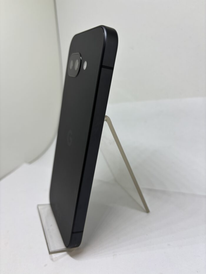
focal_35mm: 26
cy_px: 137
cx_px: 103
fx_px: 206
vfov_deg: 67.3
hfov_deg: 53.1
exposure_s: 1/107
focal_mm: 5.96
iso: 32
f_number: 1.6
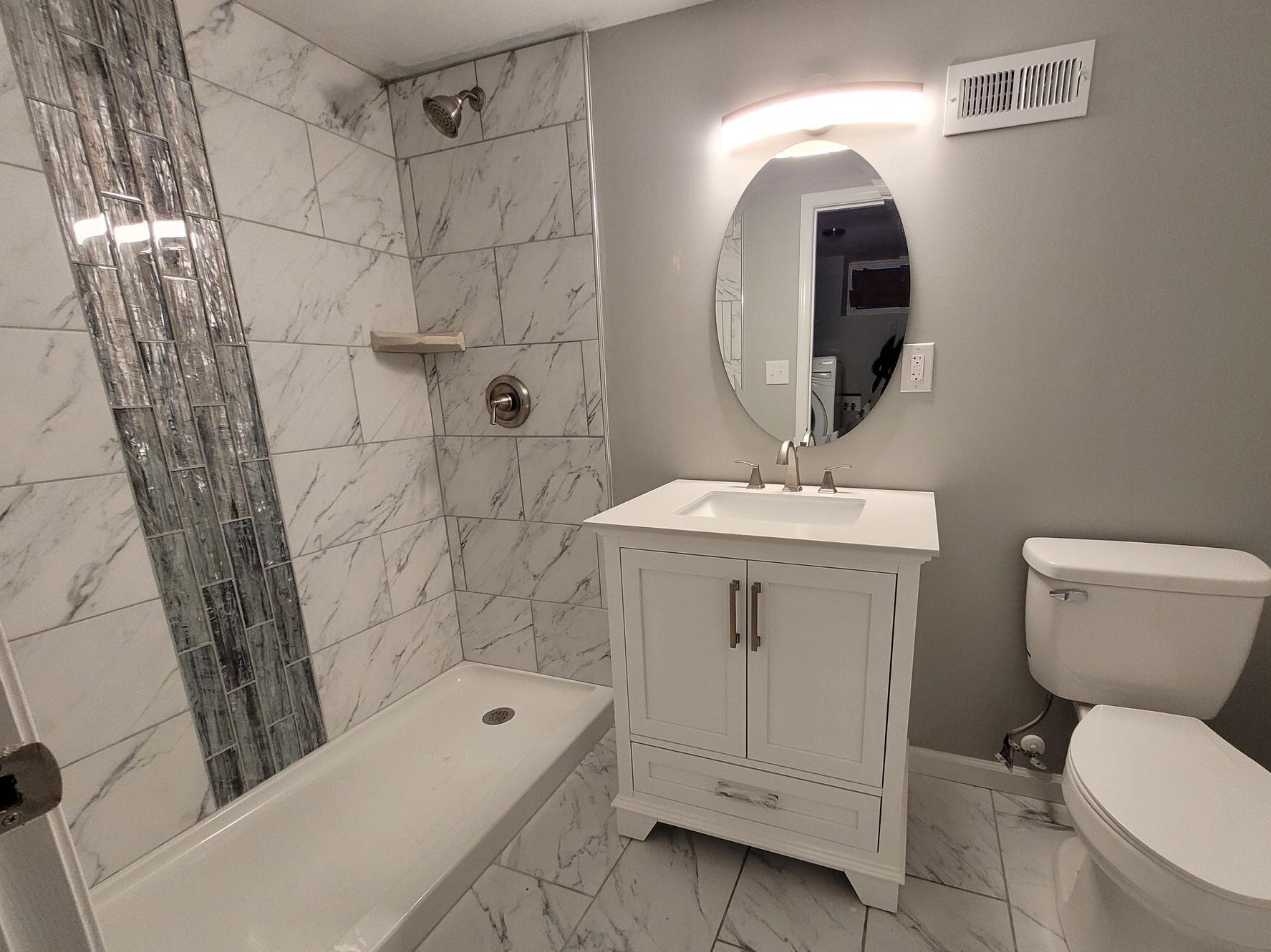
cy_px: 515
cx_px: 717
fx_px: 551
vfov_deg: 81.6
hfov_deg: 97.6
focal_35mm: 15
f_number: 2.2
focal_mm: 1.74
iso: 400
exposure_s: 1/59
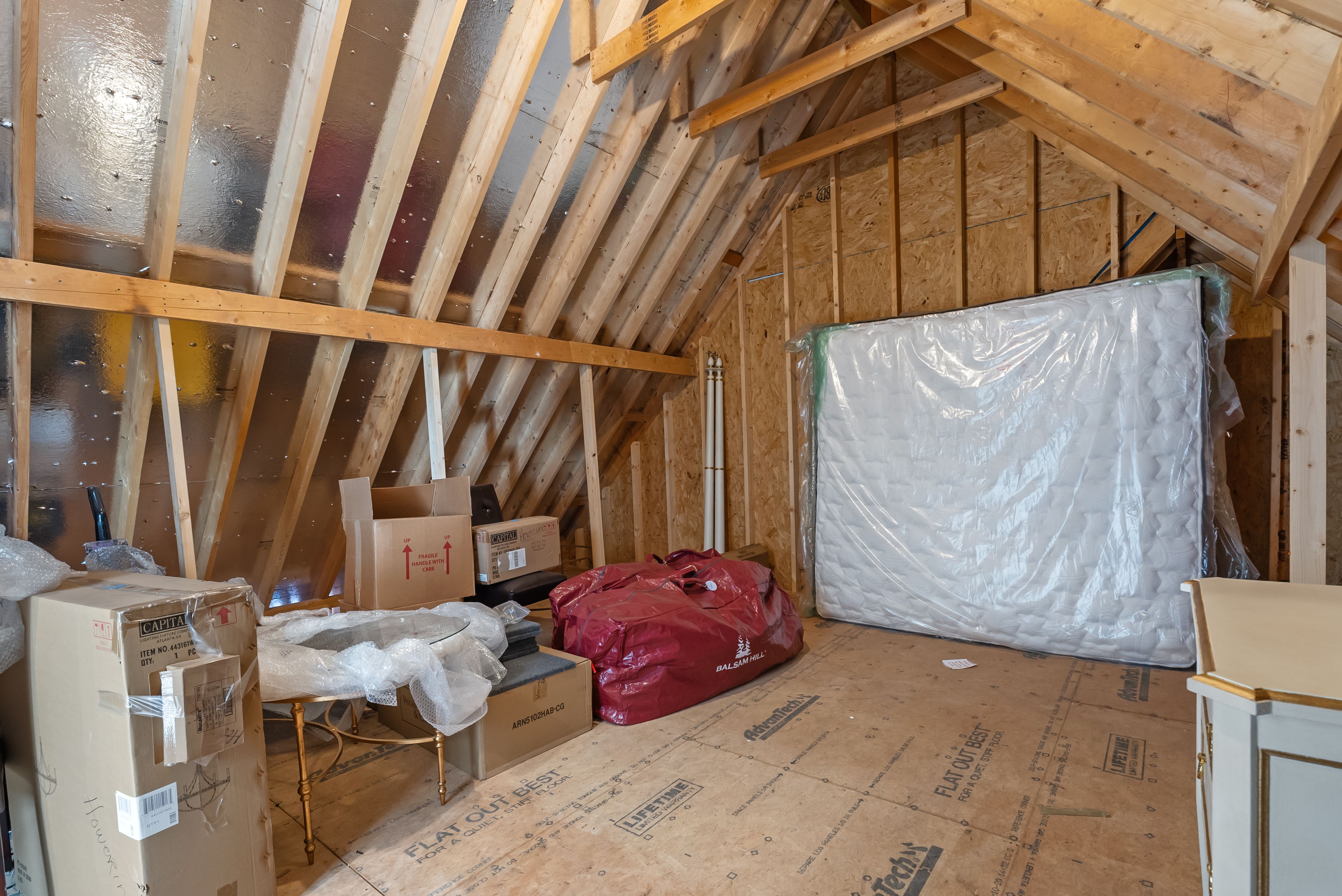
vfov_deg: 73.8
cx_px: 671
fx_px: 597
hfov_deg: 96.7
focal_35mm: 16
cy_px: 448
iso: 250
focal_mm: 16
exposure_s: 2.5
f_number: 8
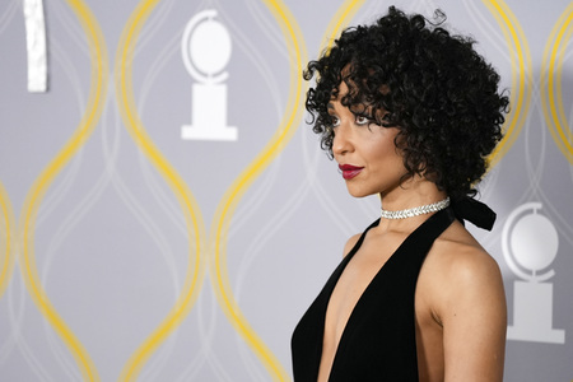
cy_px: 191
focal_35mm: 192
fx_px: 3056
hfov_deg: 10.7
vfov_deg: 7.2
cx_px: 286
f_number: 5.6
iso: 5000
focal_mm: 192
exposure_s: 1/400
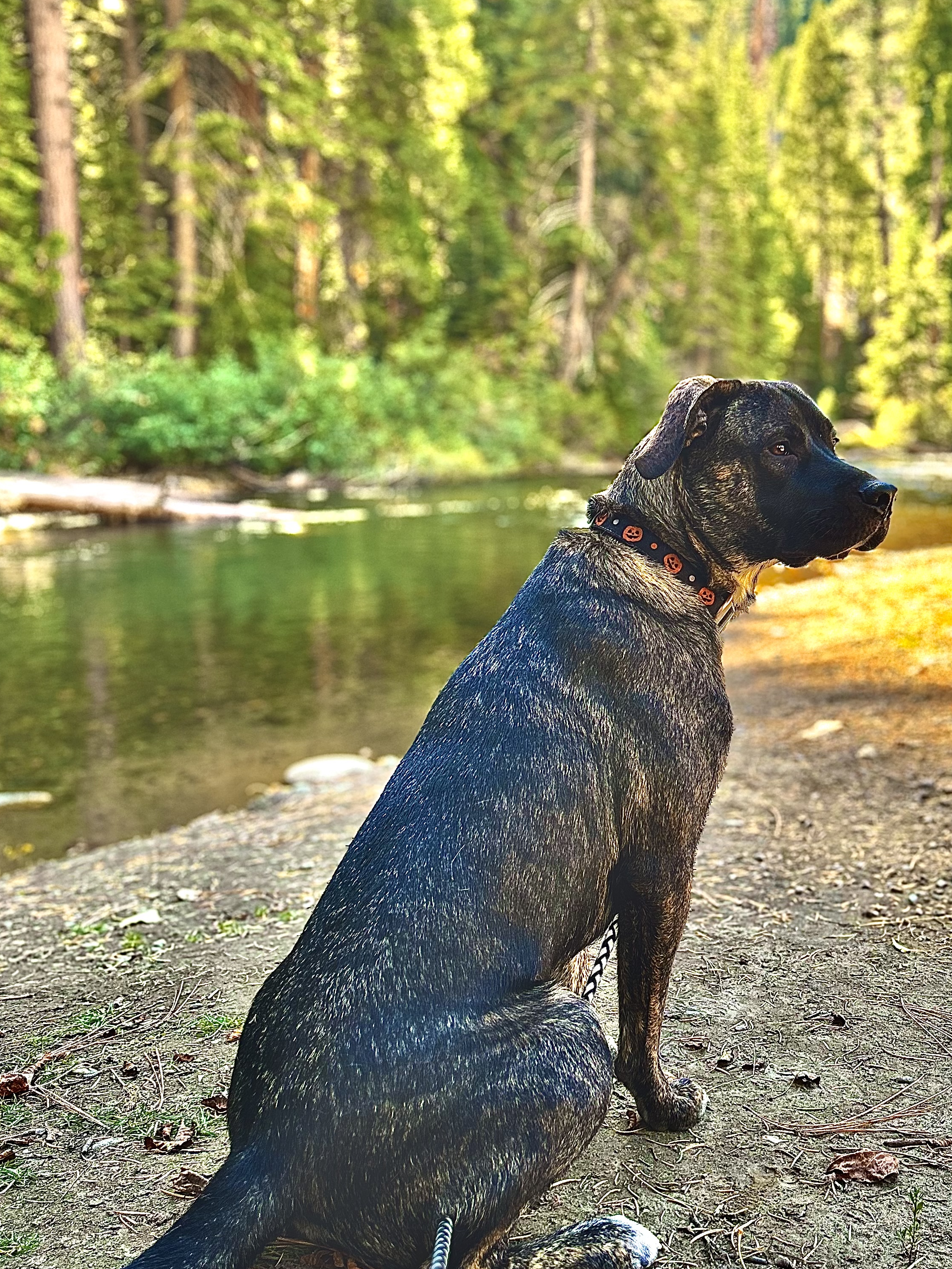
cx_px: 635
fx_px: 1284
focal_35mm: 35
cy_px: 614
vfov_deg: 52.6
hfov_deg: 40.2
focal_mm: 5.7
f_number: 1.5
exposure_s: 1/209
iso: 50
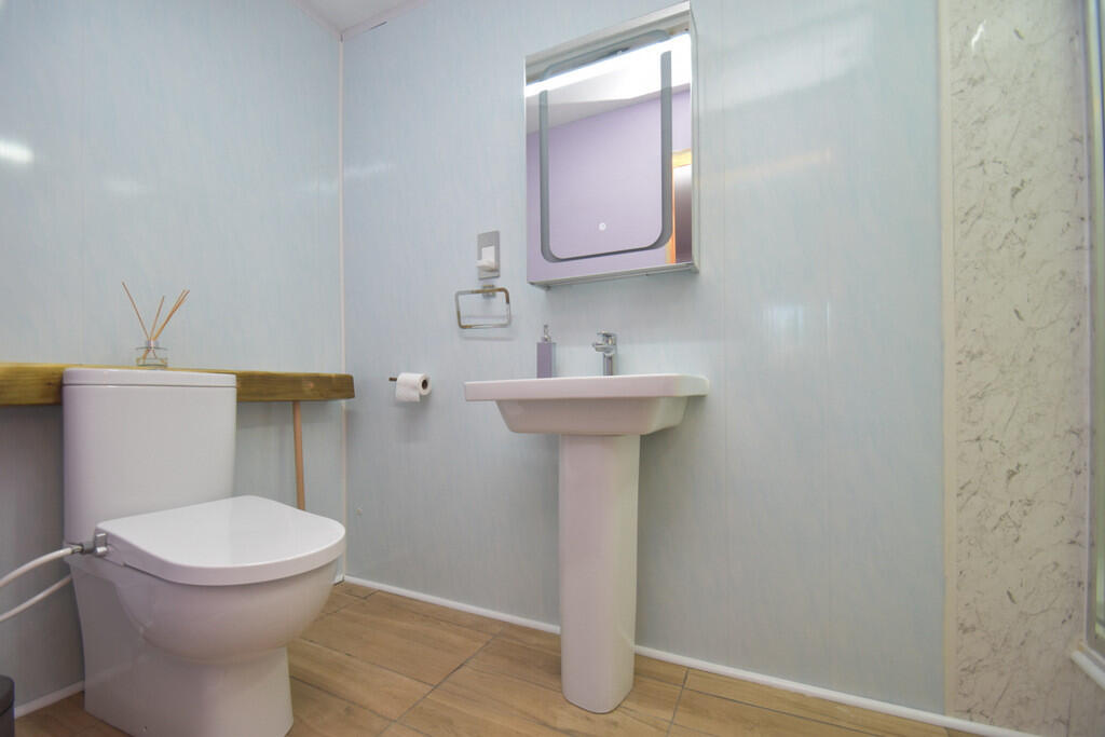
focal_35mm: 15
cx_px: 552
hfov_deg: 100.4
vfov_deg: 77.3
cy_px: 368
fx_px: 460
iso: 400
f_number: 4
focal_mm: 10
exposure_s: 1/125
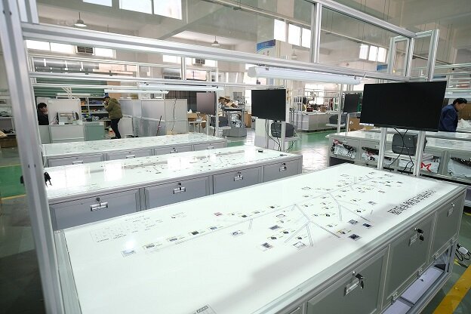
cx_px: 236
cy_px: 157
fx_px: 262
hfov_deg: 84.0
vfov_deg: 61.9
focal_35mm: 20
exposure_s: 1/125
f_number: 2.8
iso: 800
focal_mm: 13
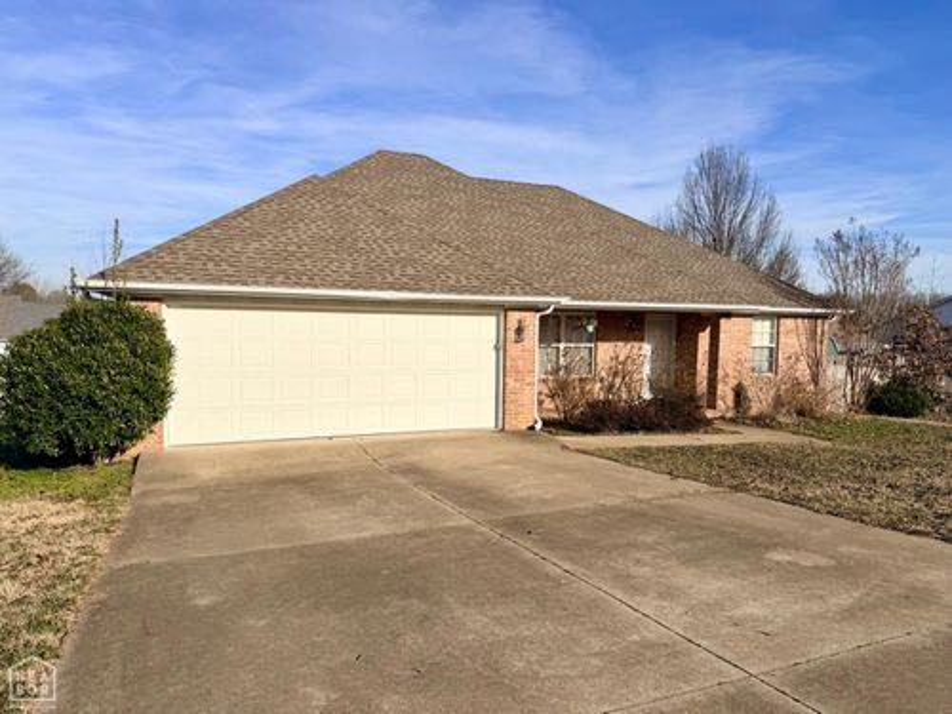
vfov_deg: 56.8
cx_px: 476
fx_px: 660
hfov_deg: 71.6
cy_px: 357
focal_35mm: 24
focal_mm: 6.76
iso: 80
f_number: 1.78
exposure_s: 1/8130
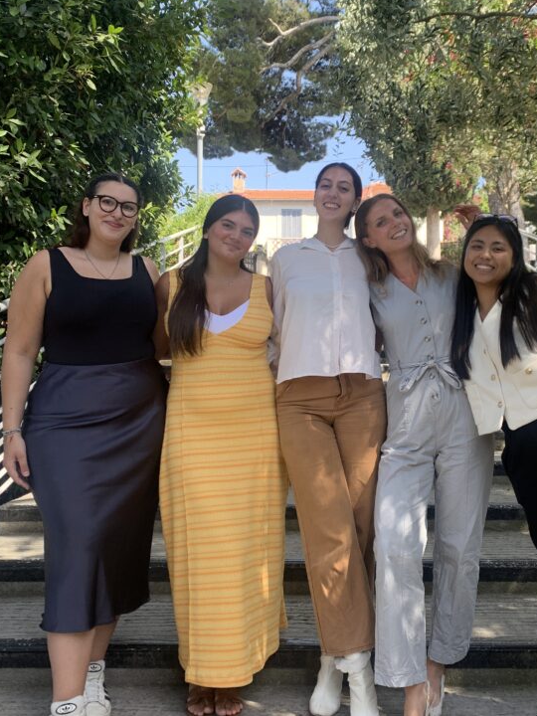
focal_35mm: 37
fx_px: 765
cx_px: 329
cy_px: 320
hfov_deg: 38.5
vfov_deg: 50.1
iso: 25
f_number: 1.8
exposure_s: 1/296
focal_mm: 4.25
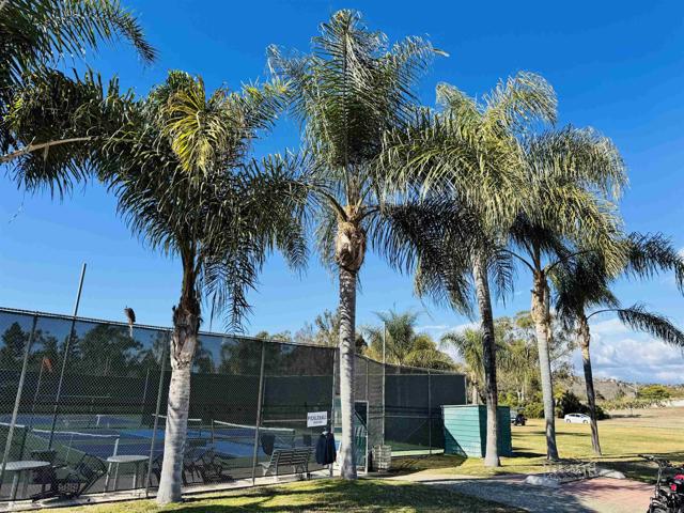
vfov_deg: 56.8
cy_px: 256
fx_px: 474
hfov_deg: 71.6
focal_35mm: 24
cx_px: 342
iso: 80
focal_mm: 6.76
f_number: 1.78
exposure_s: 1/3413
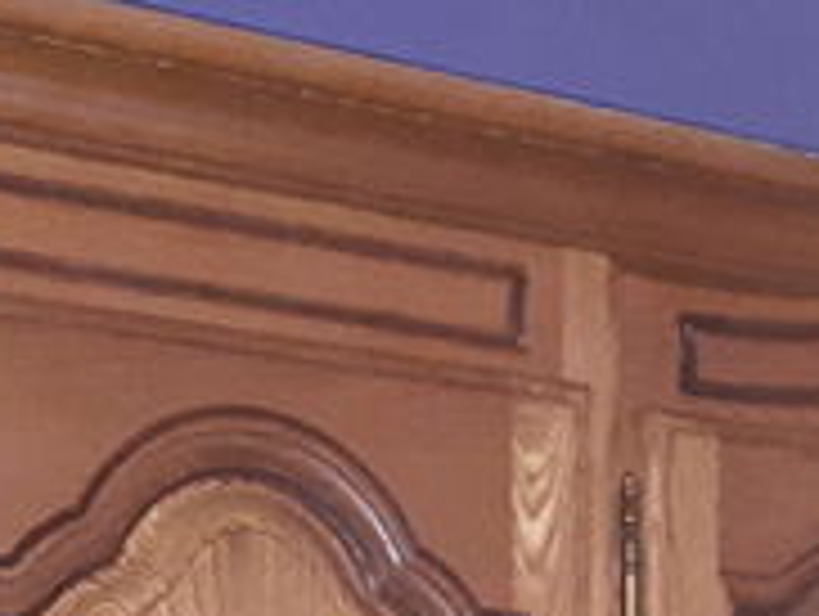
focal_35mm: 148
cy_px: 1614
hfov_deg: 13.1
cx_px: 896
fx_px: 3506
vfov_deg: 8.8
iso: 500
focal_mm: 3.6
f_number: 1.9
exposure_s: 1/17
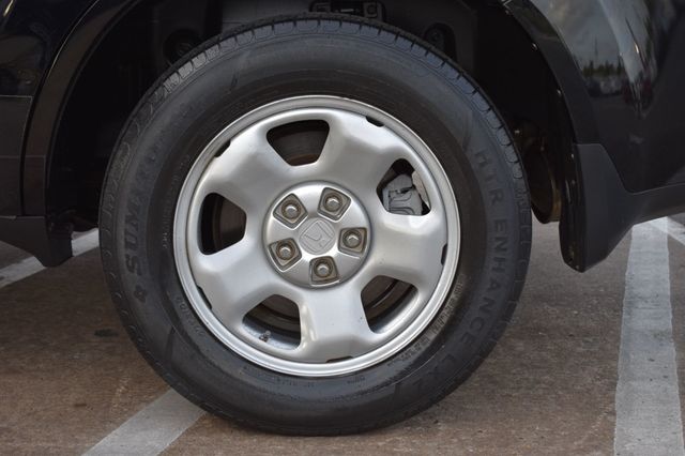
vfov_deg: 23.8
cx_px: 342
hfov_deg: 35.1
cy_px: 228
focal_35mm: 57
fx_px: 1084
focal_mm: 38
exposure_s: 1/160
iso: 200
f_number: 5.6
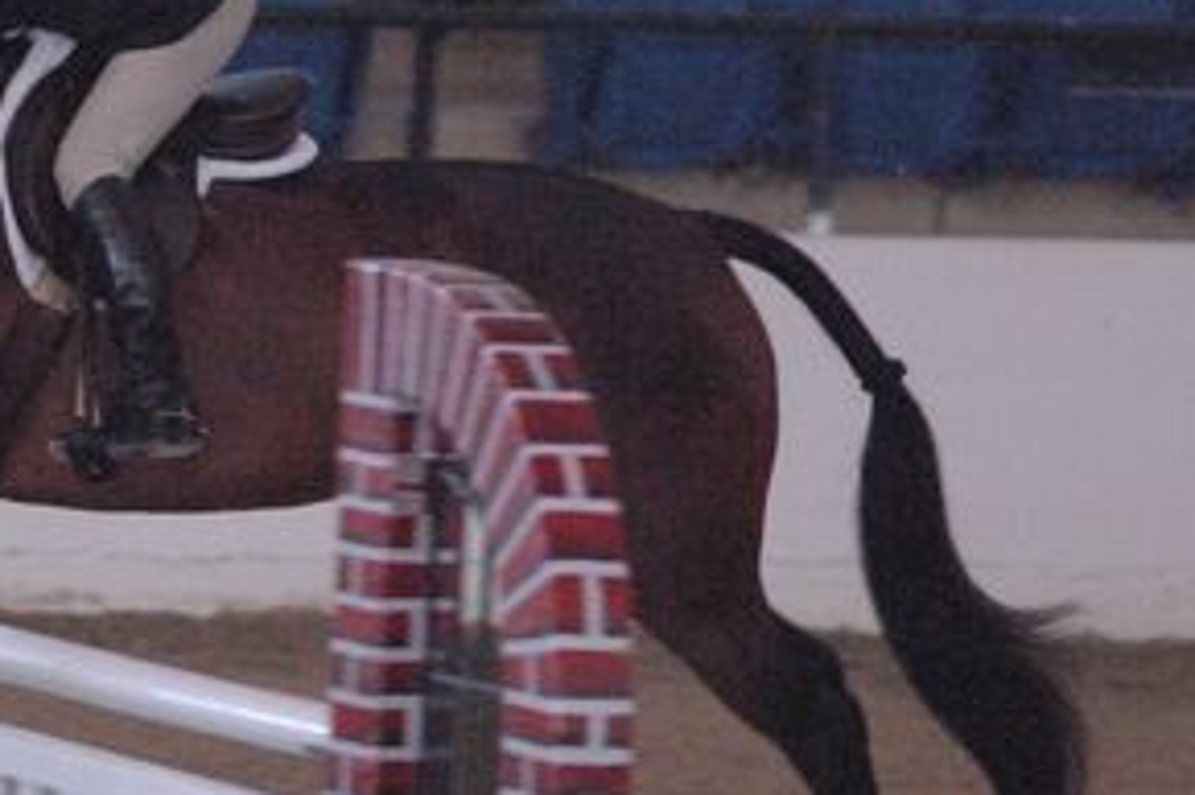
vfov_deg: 2.1
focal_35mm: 661
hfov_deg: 3.1
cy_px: 426
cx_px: 214
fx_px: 21928
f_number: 2.8
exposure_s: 1/320
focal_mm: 200
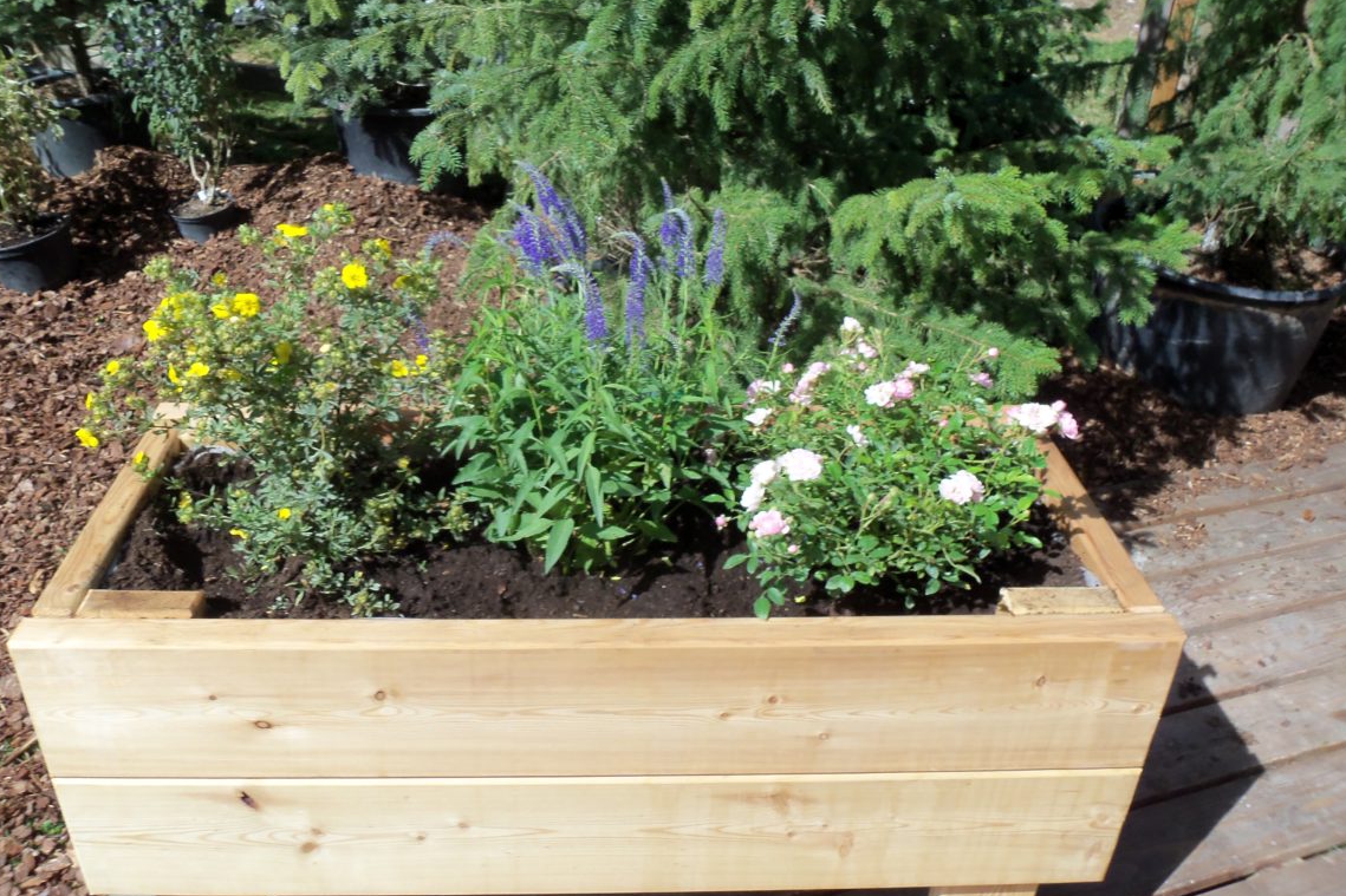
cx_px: 663
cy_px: 419
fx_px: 1159
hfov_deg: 60.3
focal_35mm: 31
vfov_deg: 42.3
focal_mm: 5.2
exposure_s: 1/100
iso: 80
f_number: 8.6
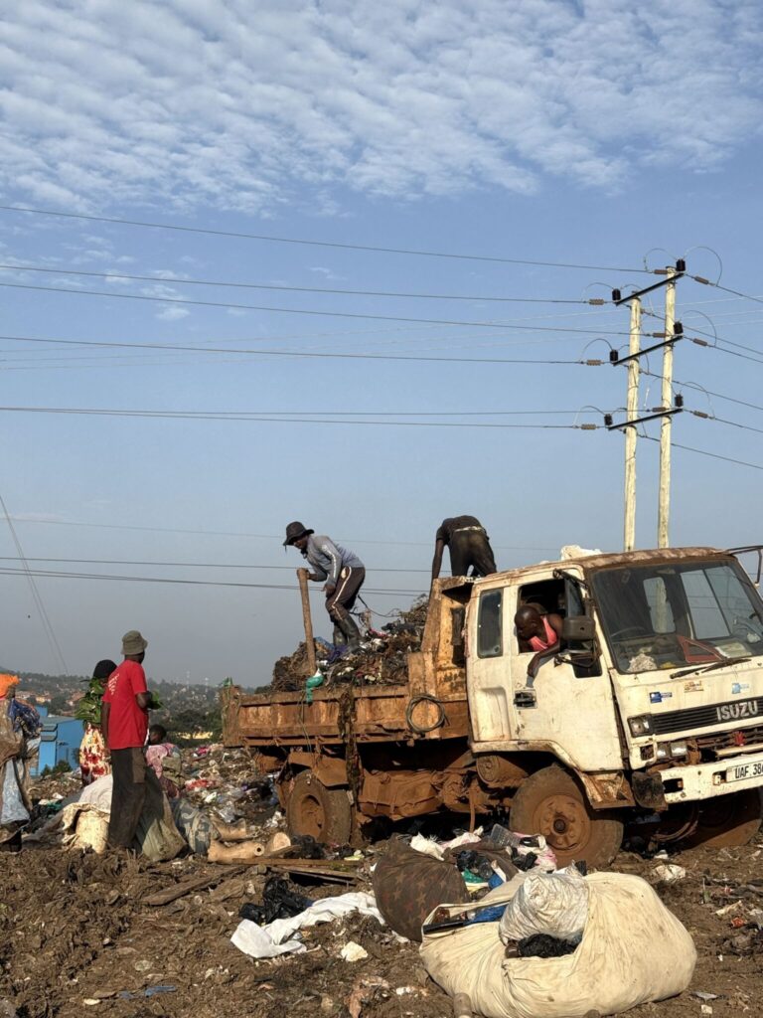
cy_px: 509
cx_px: 382
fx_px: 1411
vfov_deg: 39.7
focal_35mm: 48
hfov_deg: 30.3
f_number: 1.78
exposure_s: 1/4587
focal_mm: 6.76
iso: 64
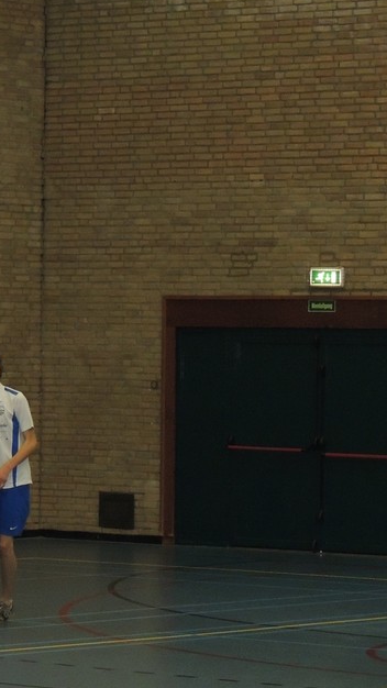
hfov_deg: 6.5
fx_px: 3412
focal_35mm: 187
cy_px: 337
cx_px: 185
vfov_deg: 11.5
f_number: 4.2
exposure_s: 1/60
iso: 800
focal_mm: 18.7
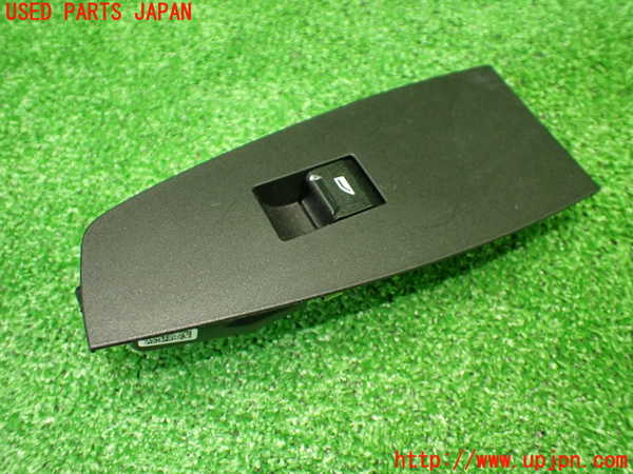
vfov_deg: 46.8
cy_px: 237
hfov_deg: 60.0
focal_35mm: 30
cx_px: 316
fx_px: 549
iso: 800
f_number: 2.3
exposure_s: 1/100
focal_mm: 5.4
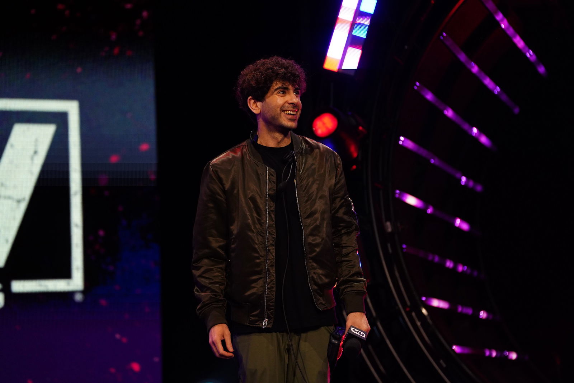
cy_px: 192
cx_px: 287
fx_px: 2184
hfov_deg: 15.0
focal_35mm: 137
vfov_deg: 10.0
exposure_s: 1/1000
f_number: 3.2
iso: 3200
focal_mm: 137
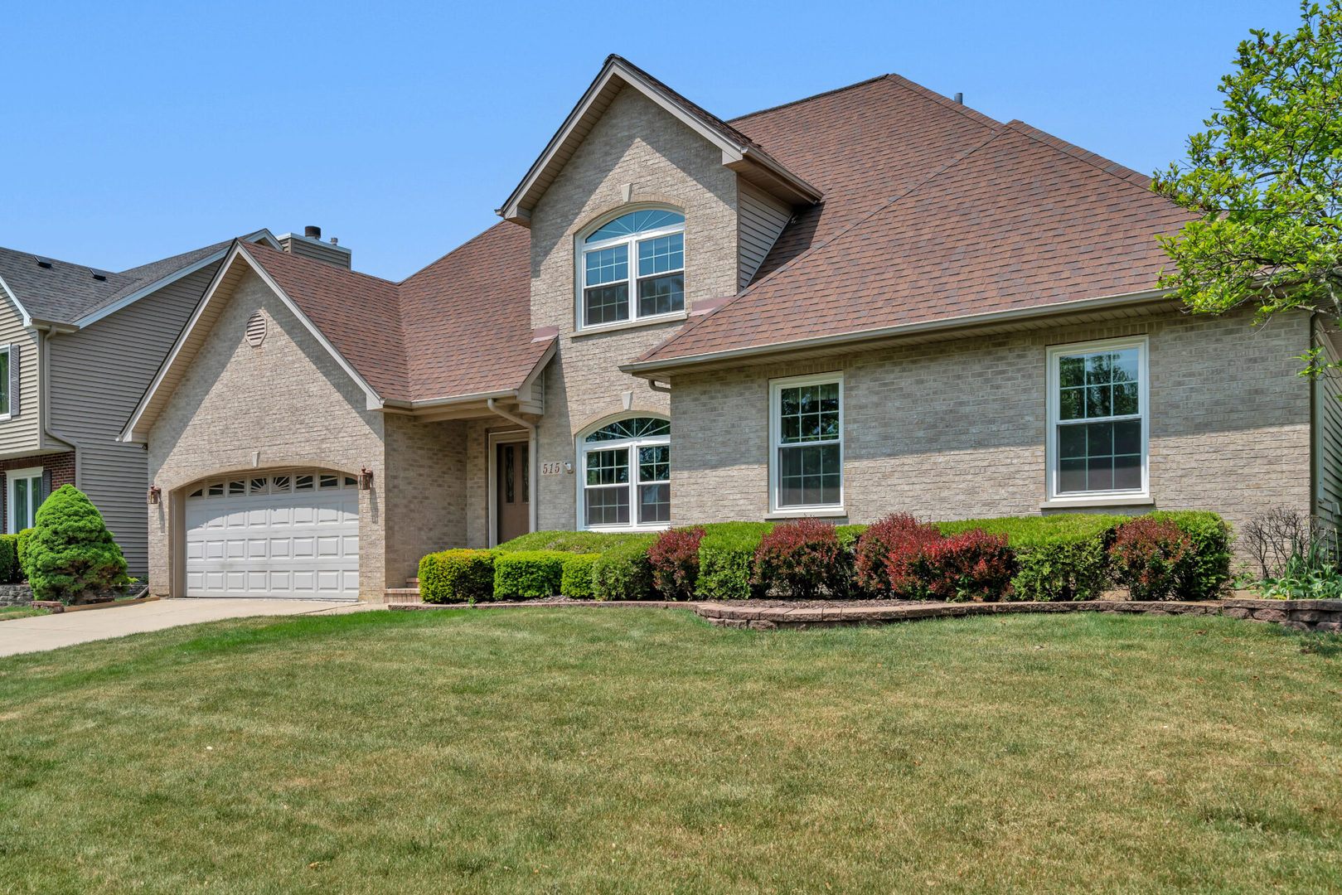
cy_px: 448
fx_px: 1081
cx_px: 671
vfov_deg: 45.0
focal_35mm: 29
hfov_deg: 63.6
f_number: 9
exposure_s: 1/800
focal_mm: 29
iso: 320
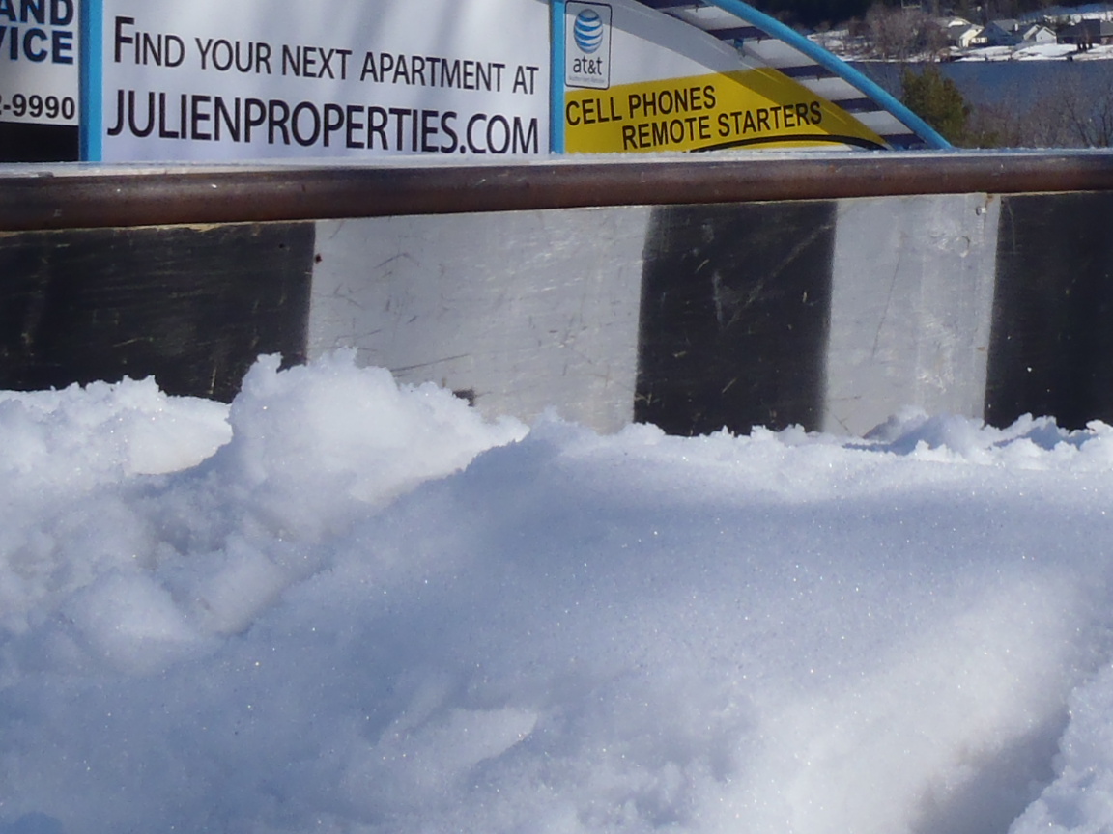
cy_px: -31
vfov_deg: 14.2
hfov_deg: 19.0
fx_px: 3280
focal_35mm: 102
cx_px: 912
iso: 80
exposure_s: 1/1000
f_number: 4.5
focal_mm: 6.45
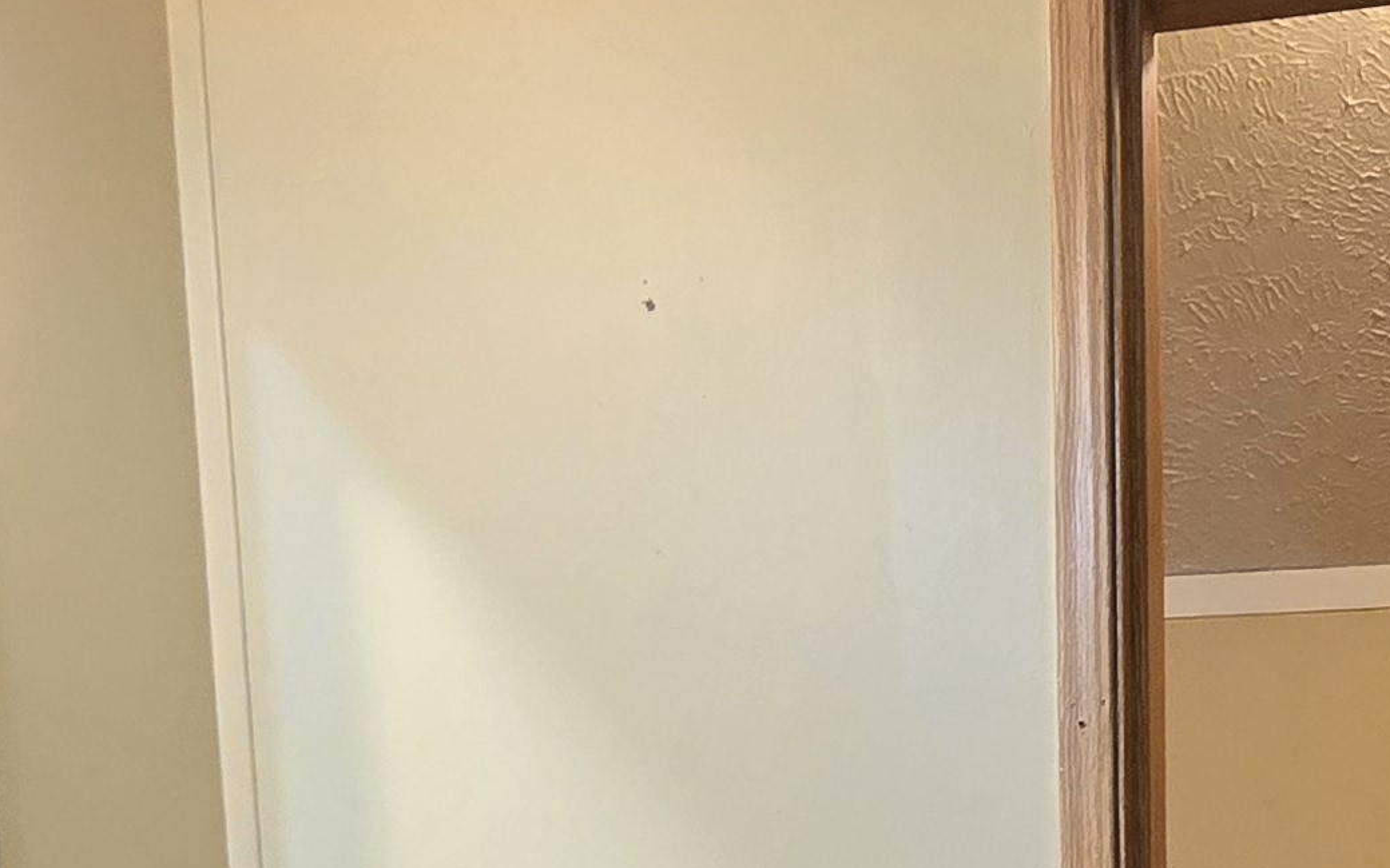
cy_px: 1500
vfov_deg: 19.3
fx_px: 2008
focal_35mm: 53
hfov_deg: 34.9
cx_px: 1365
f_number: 2.2
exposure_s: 1/60
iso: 200
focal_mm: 2.2
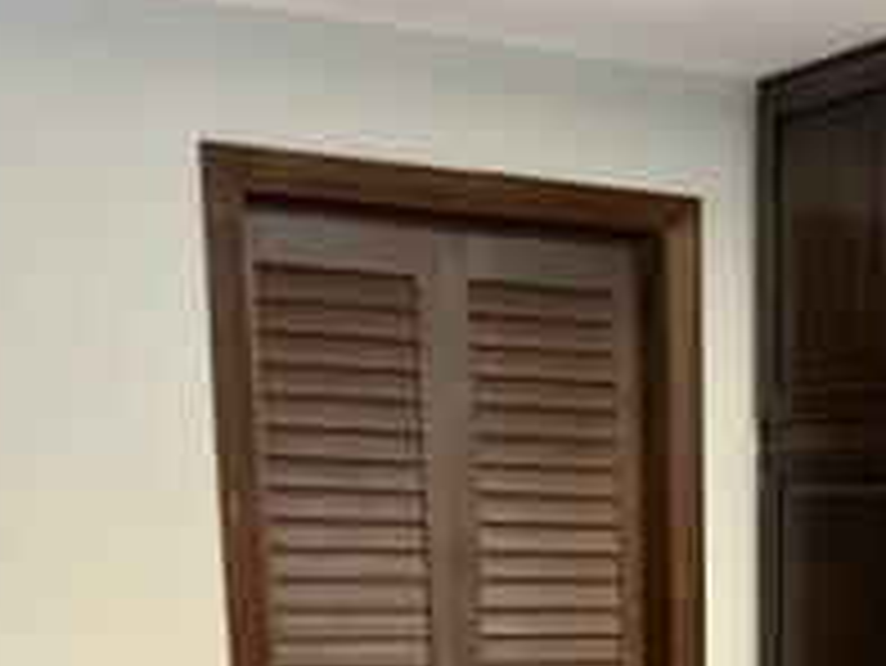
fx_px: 1998
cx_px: 864
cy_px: 958
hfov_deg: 24.0
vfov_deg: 17.3
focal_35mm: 78
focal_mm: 6.86
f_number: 1.78
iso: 400
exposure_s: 1/60
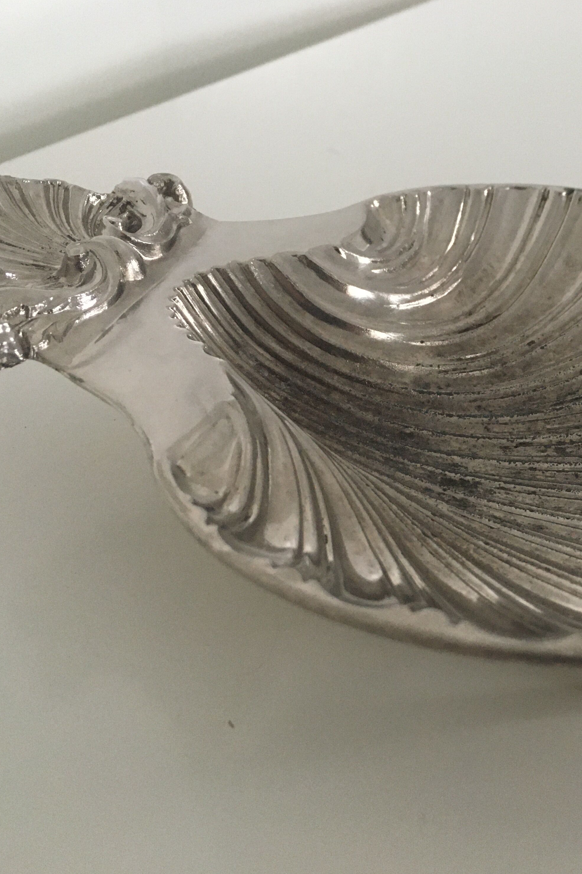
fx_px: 994
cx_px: 462
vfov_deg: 47.4
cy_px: 434
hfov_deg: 31.8
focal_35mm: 41
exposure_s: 1/25
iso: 200
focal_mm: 4.15
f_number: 2.2
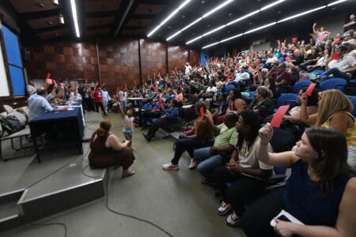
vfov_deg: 81.2
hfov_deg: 104.3
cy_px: 118
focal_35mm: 14
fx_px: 138
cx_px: 178
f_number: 5
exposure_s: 1/125
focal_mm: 14
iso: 5000
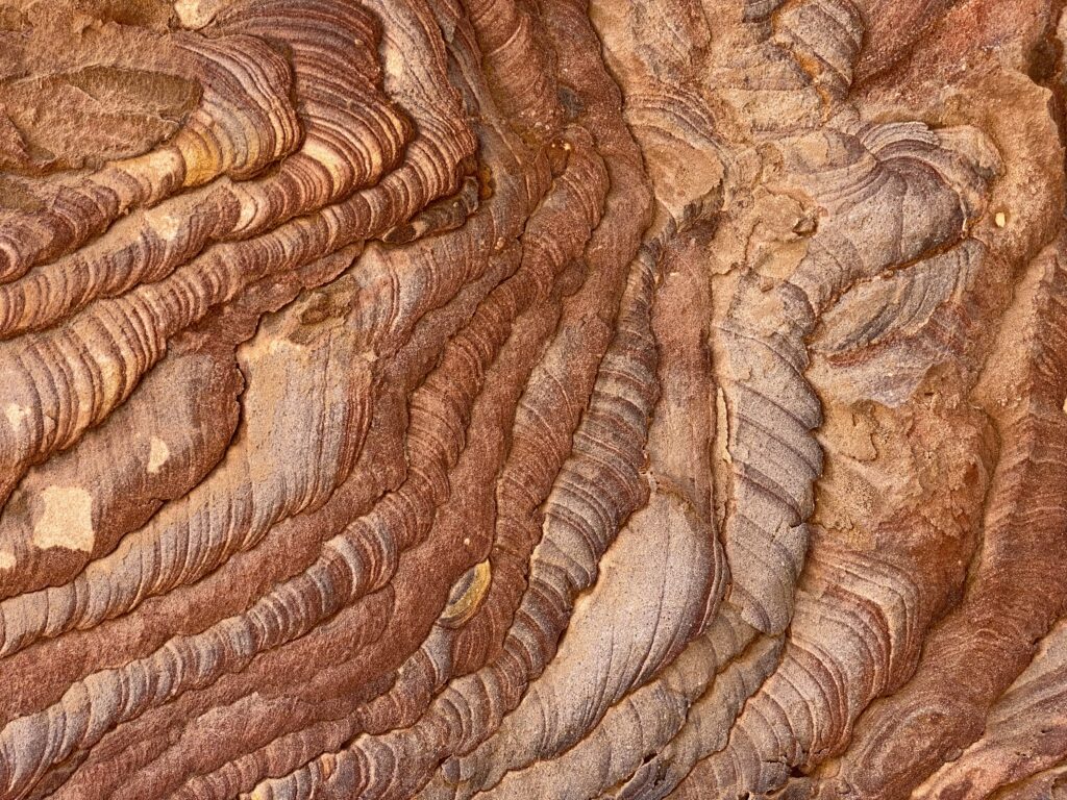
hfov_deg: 36.8
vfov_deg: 28.0
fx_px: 1603
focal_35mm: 52
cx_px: 534
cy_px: 400
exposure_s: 1/122
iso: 25
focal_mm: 6
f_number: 2
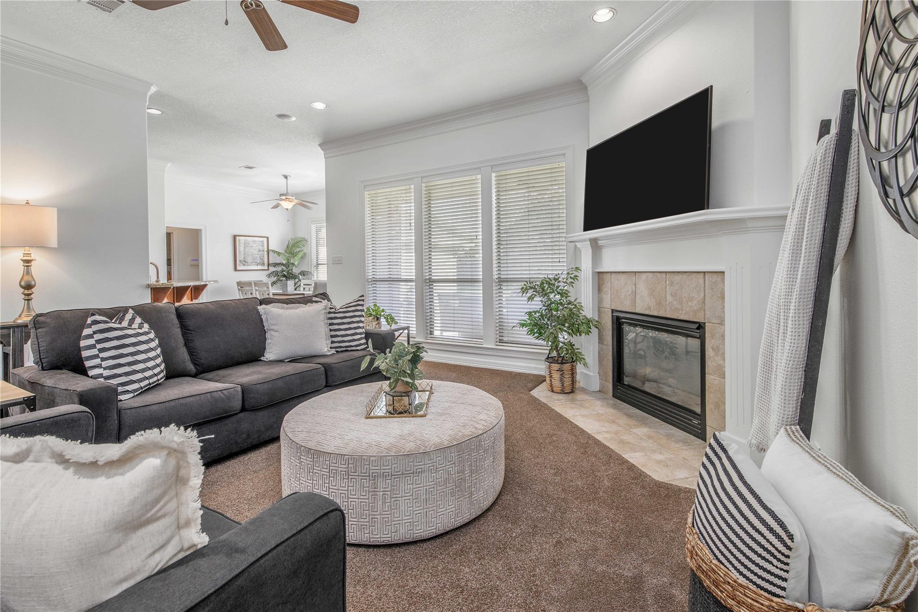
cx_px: 459
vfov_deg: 77.3
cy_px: 306
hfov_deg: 100.4
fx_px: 382
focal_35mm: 15
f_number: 7.1
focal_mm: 15
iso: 250
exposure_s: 1/4
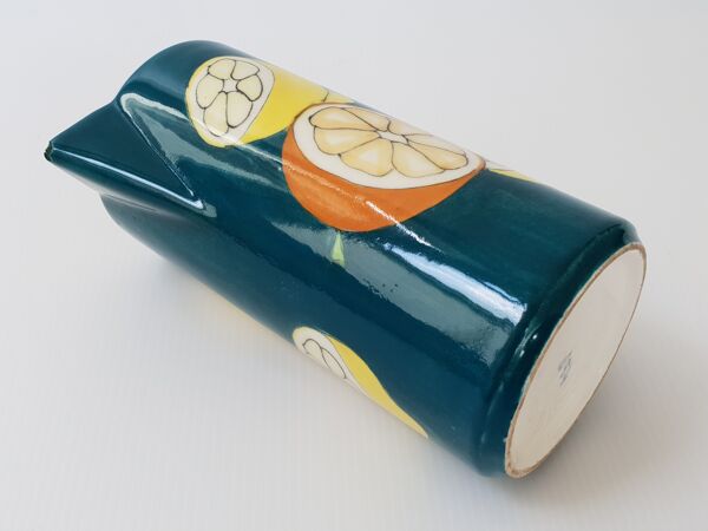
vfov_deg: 53.1
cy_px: 266
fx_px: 532
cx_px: 354
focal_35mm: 26
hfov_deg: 67.3
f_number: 2.4
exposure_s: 1/100
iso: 80
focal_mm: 4.3
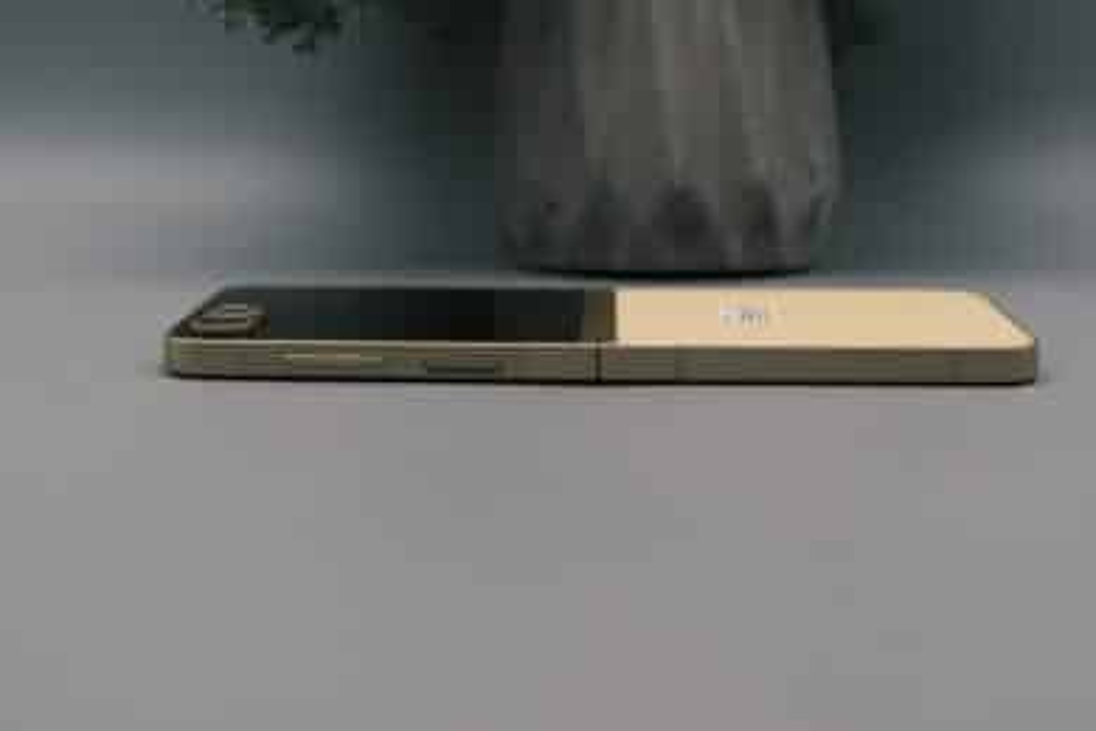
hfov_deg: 31.0
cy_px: 366
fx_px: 1979
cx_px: 548
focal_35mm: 65
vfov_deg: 20.9
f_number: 7.1
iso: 500
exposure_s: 1/240
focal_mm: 43.2
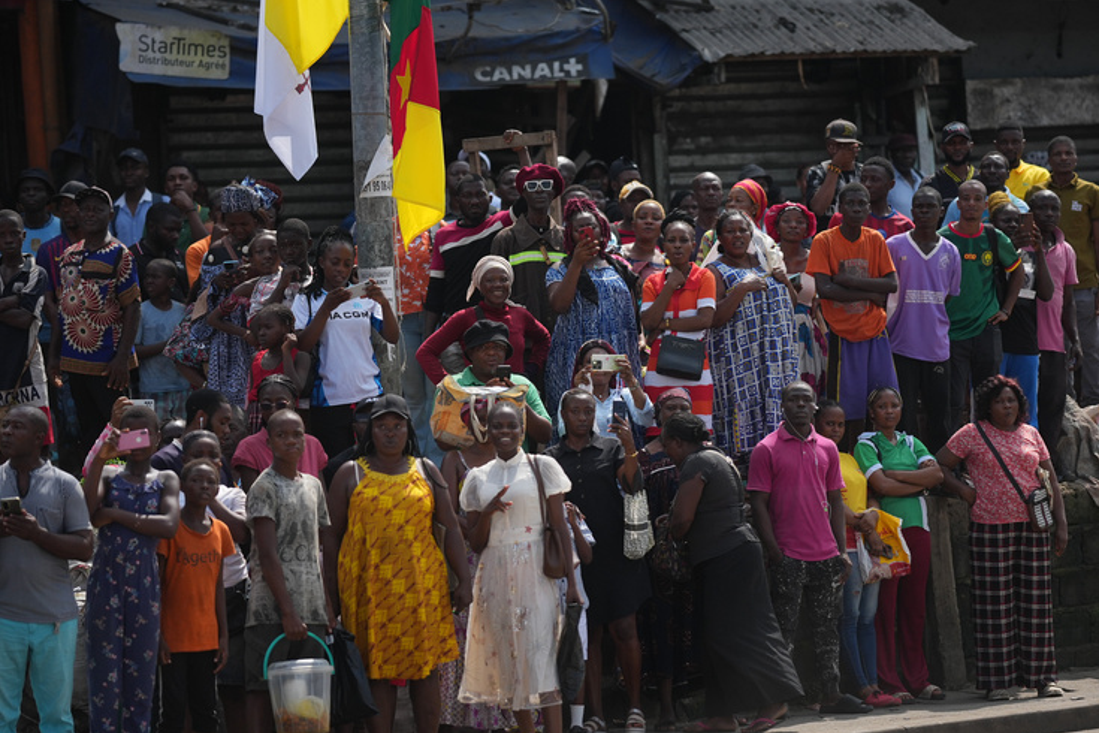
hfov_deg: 10.9
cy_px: 304
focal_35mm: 188
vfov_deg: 7.3
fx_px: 5739
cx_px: 598
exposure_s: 1/16000
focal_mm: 135
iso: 400
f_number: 1.8
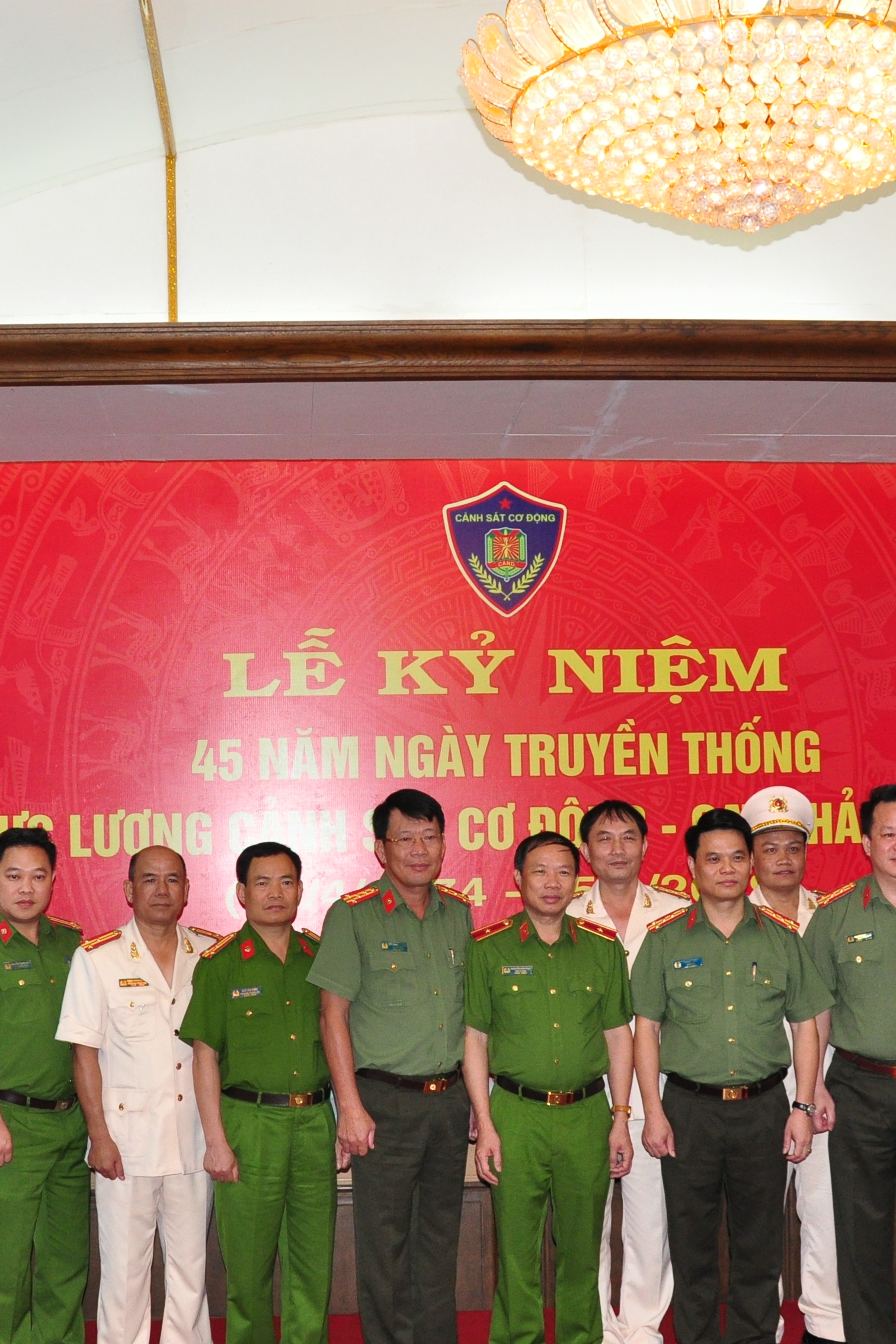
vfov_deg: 38.8
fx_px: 1904
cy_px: 766
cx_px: 408
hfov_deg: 26.5
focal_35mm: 51
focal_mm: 18
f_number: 5
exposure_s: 1/60
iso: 800
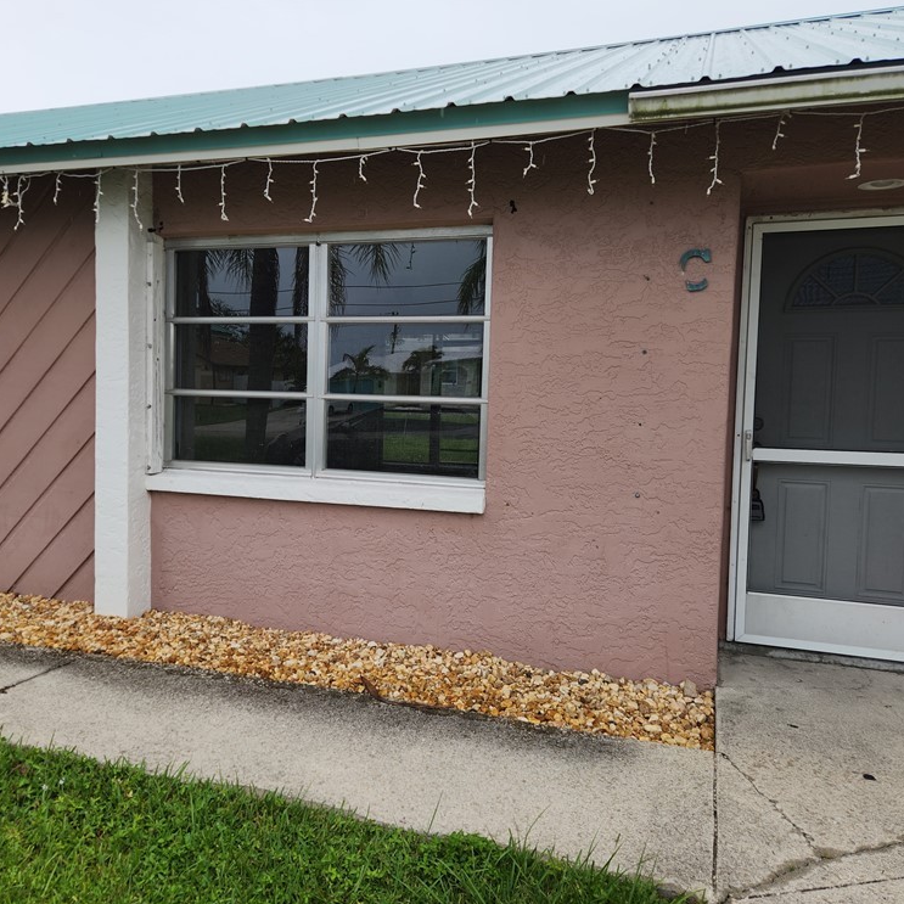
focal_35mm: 28
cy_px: 439
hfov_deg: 57.2
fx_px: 827
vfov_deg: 57.3
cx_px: 405
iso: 20
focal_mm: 5.4
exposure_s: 1/331
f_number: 1.8
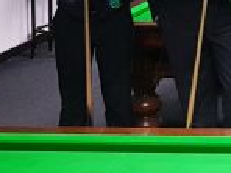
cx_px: 414
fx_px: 761
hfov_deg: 15.0
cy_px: -95
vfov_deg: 12.3
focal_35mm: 114
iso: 250
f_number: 1.7
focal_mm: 4.2
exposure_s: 1/25
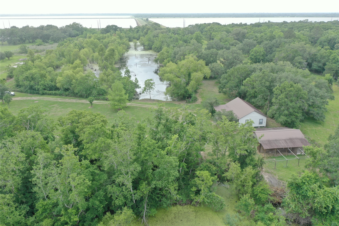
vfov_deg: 46.4
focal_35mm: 28
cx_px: 170
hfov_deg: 65.5
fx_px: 264
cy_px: 113
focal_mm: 10.26
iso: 100
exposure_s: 1/120
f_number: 4
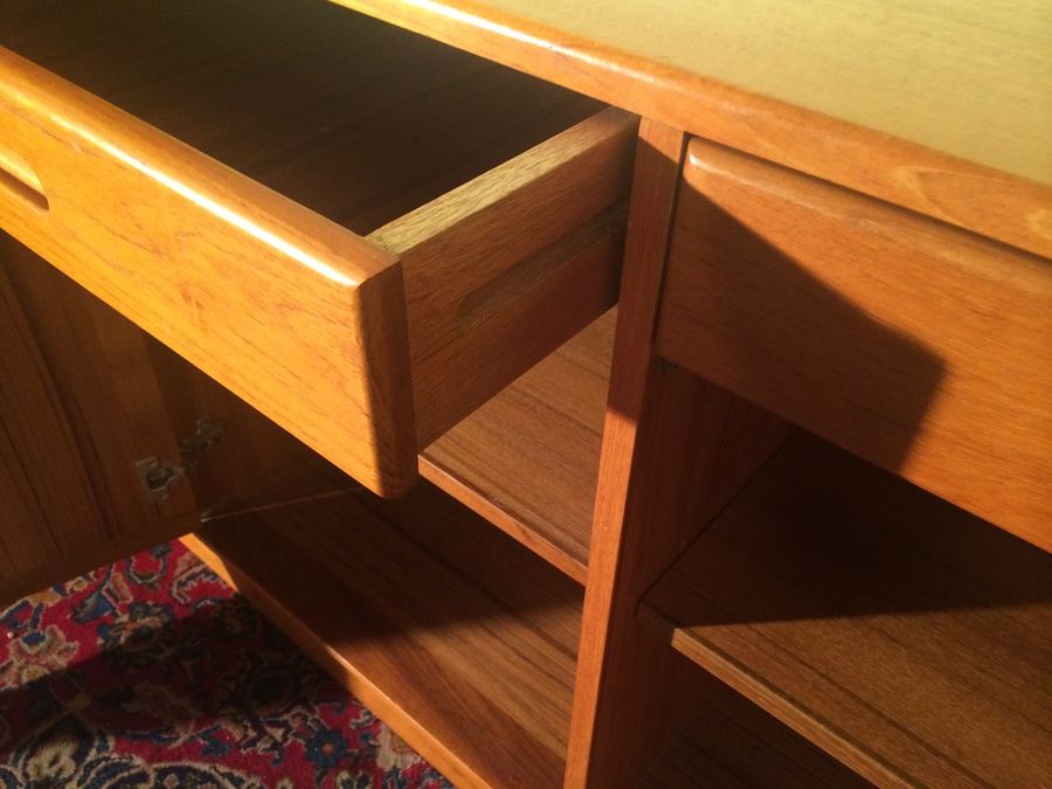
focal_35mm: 30
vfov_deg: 46.8
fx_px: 912
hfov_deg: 60.0
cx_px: 526
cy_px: 394
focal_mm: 4.12
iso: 160
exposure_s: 1/30
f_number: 2.2
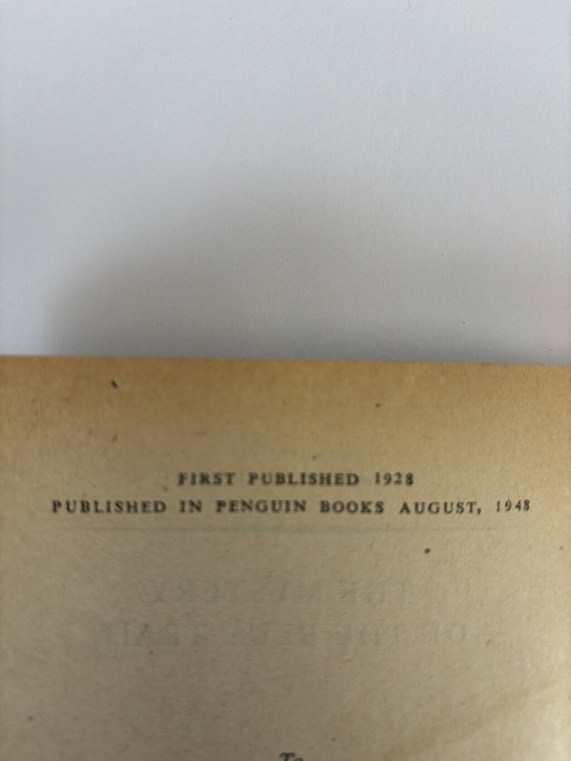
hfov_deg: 53.1
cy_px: 380
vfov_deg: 67.3
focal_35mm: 26
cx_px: 286
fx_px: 572
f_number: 1.6
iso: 32
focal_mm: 6
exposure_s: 1/136
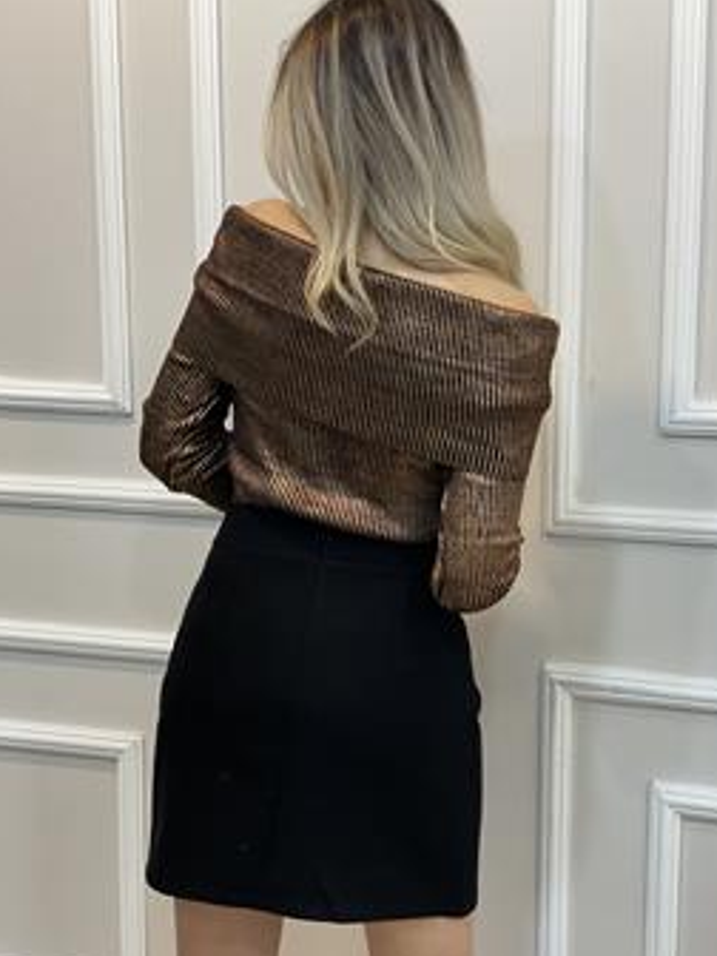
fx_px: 1768
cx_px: 381
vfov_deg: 30.2
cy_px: 559
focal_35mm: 64
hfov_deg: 22.9
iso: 125
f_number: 2
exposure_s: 1/100
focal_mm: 6
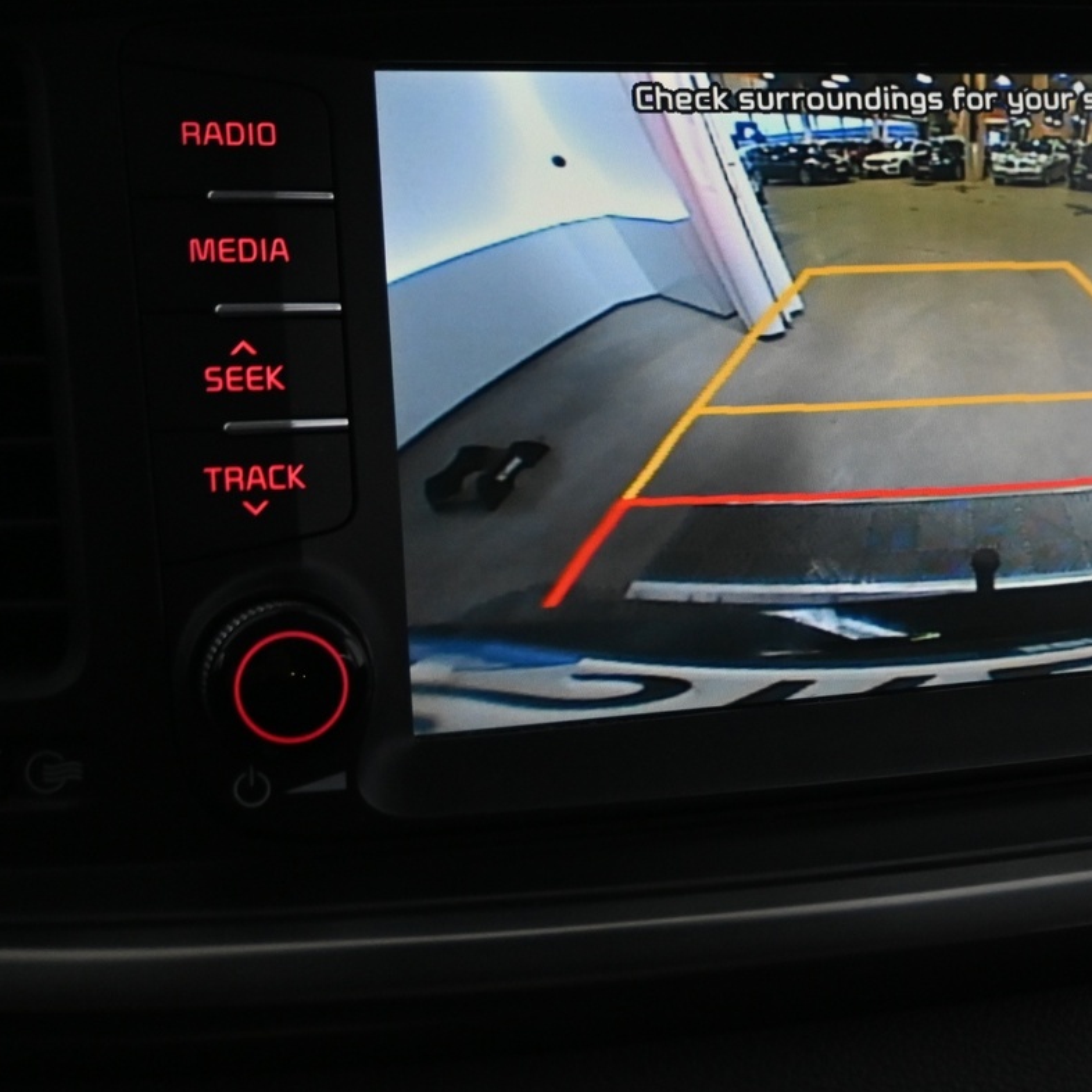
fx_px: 2295
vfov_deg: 26.7
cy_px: 429
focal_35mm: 64
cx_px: 912
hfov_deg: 26.2
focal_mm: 24.5
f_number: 4.2
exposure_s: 1/40
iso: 1600
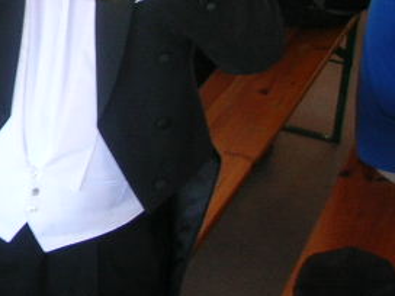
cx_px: -116
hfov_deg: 14.3
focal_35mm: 132
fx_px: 1506
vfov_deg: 11.2
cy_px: 23
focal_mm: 5.8
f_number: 2.8
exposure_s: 1/30
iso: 50
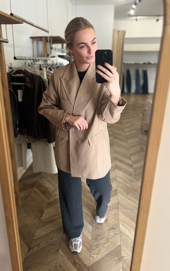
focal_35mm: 28
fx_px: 208
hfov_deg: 44.4
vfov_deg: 66.5
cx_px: 73
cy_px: 134
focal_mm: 5.7
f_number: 1.5
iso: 250
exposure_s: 1/60
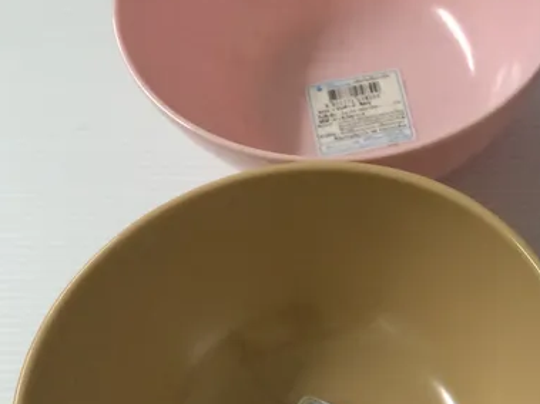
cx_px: 590
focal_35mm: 81
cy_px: 253
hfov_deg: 22.8
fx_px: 1263
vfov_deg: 18.2
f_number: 2.2
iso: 125
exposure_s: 1/33
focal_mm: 4.12
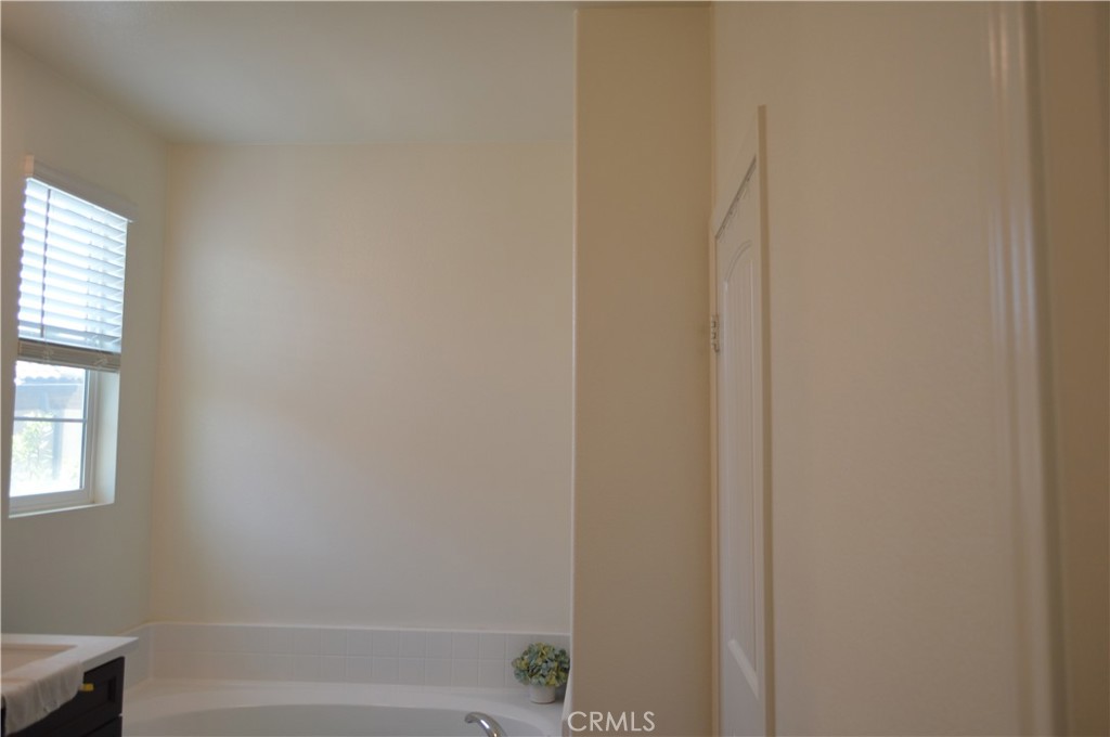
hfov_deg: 67.4
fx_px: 831
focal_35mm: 27
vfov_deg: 47.8
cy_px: 368
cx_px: 555
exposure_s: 1/100
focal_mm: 18
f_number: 4
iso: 400
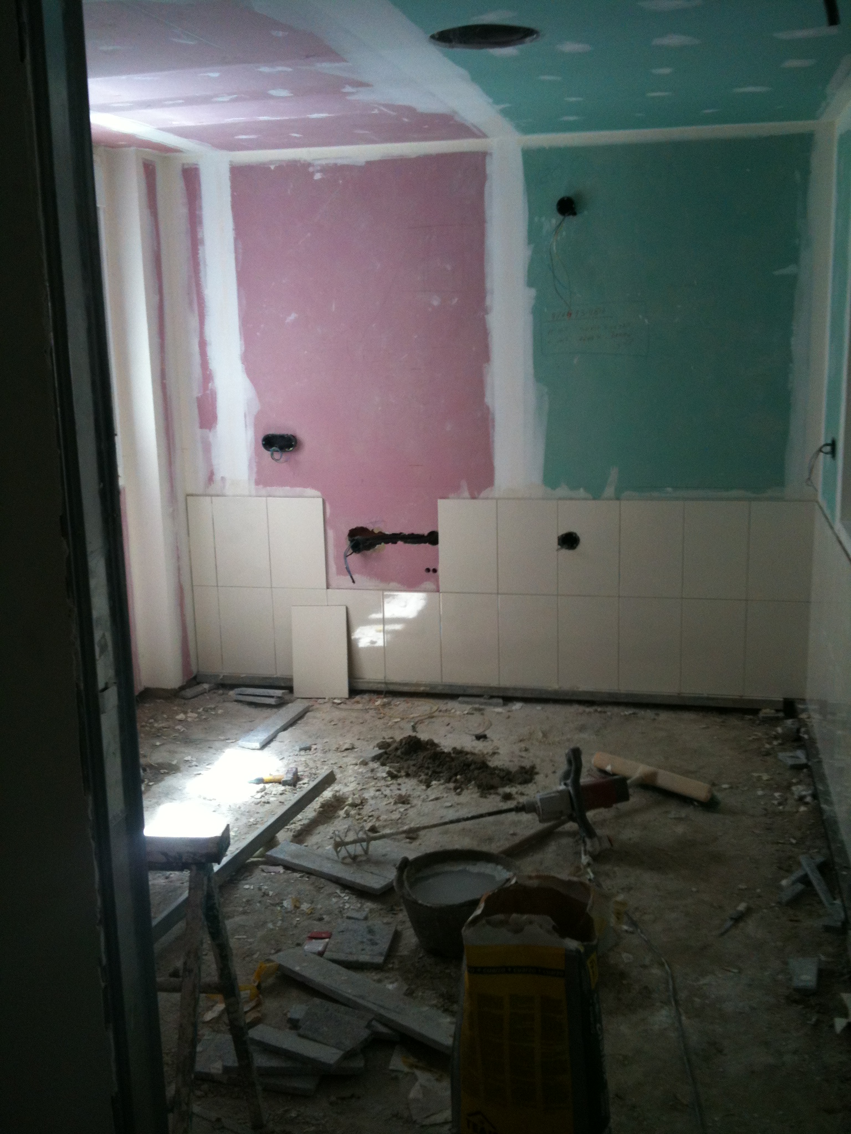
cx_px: 426
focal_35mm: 35
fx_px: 1147
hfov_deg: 40.7
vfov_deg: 52.6
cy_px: 567
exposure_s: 1/30
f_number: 2.8
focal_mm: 3.85
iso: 80
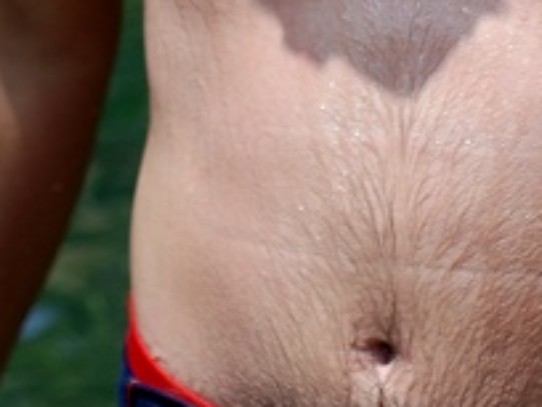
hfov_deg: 7.0
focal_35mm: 283
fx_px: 4431
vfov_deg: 5.1
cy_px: -607
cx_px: 199
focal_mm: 50
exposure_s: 1/1000
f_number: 2.8
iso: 100
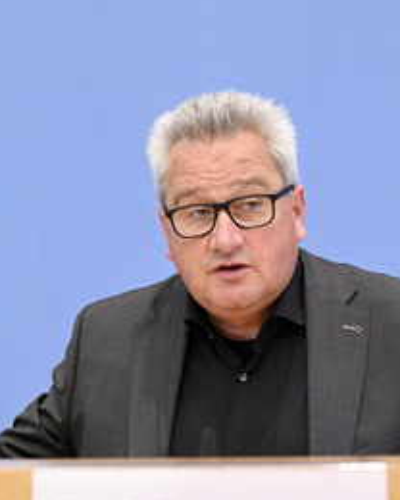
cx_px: 172
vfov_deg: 16.4
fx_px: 1731
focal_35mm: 117
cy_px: 273
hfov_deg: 13.2
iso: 3200
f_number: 4
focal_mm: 72
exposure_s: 1/800
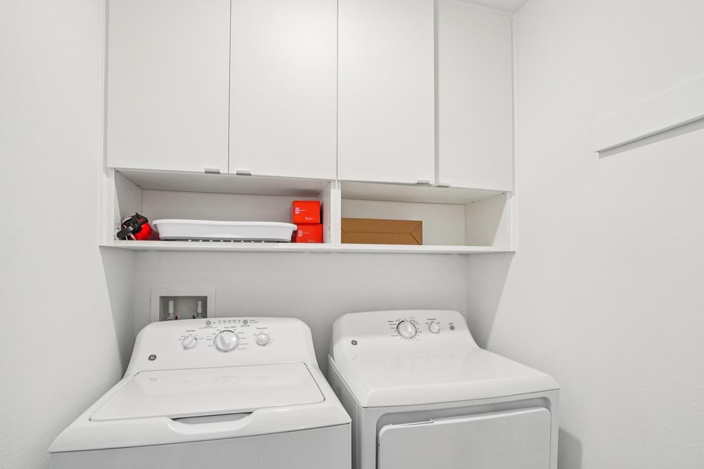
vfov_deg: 64.4
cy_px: 261
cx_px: 373
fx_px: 372
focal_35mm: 19
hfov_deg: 86.8
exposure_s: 1/30
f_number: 8
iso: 640
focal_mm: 10
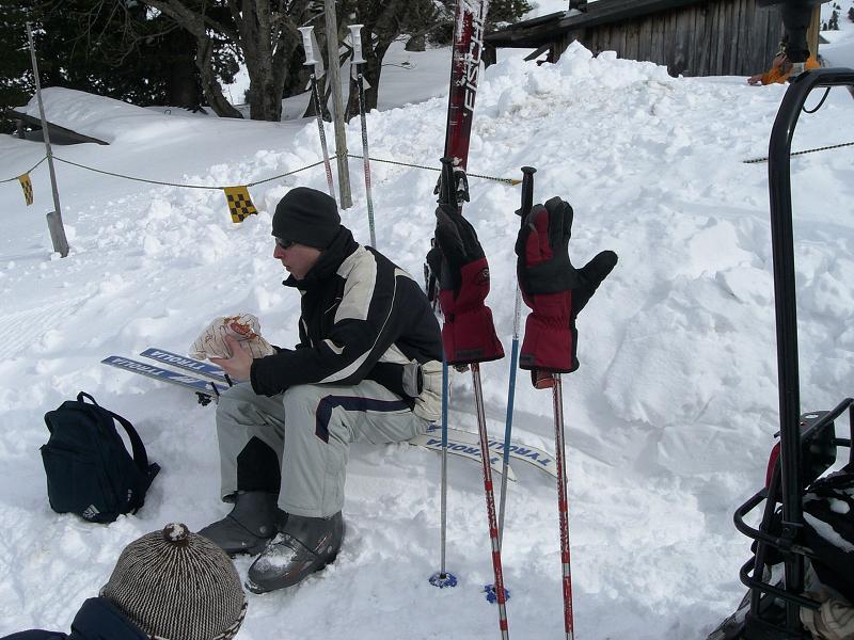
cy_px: 320
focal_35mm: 38
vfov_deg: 37.7
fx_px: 937
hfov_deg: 49.0
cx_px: 427
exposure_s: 1/2000
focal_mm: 6.3
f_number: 4.4
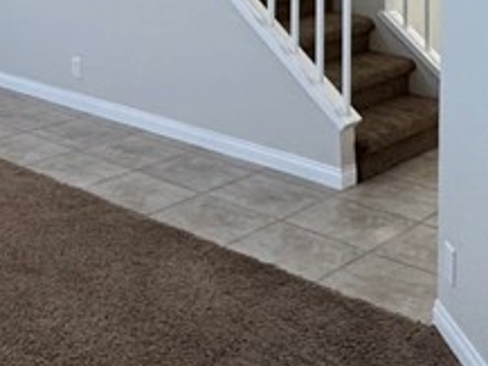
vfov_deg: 19.6
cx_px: 106
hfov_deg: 28.8
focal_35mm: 66
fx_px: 931
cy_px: -168
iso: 250
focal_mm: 2.22
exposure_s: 1/120
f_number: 2.2
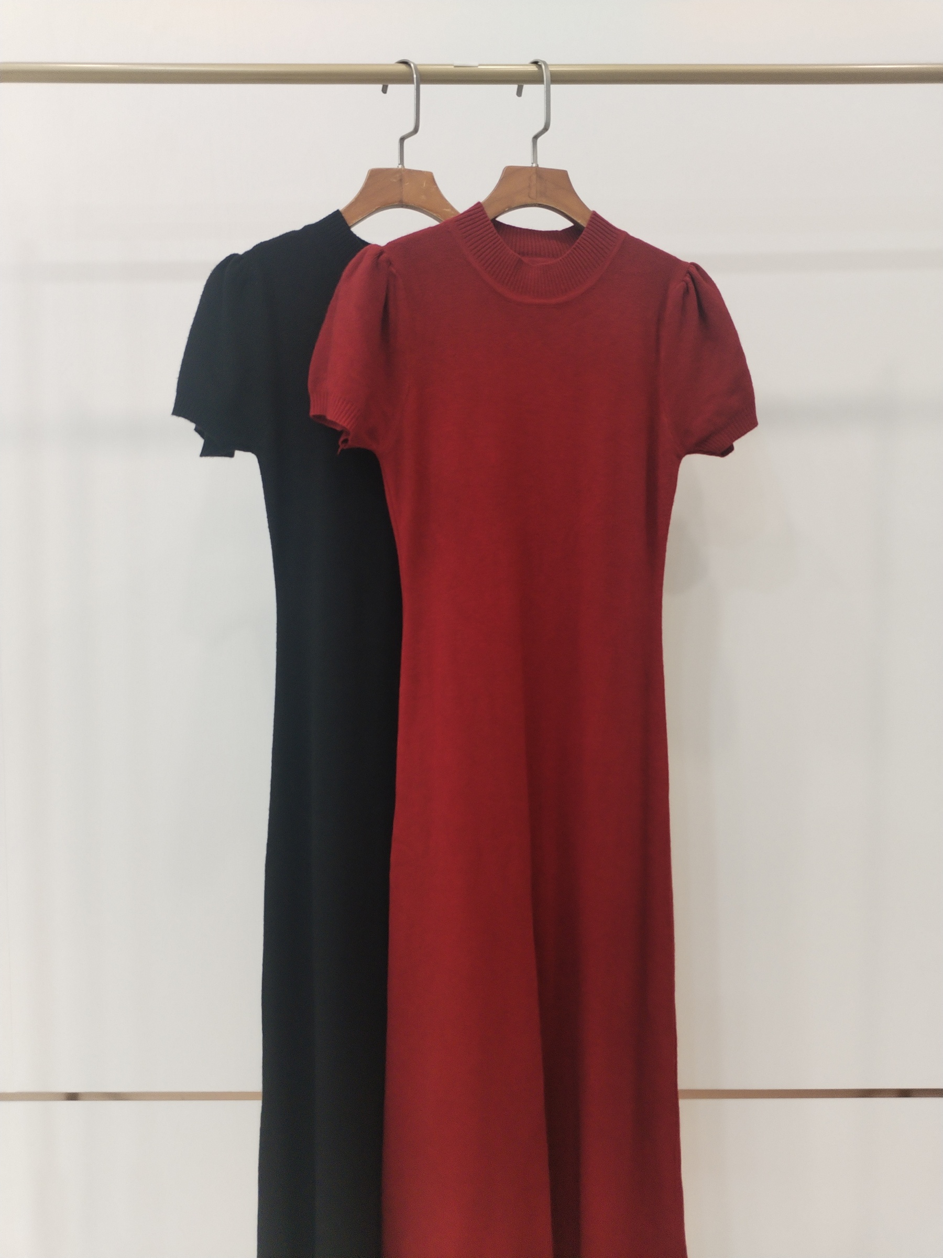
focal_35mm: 29
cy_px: 629
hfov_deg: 48.2
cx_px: 472
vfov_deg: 61.7
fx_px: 1053
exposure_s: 1/50
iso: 375
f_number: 1.8
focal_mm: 4.75
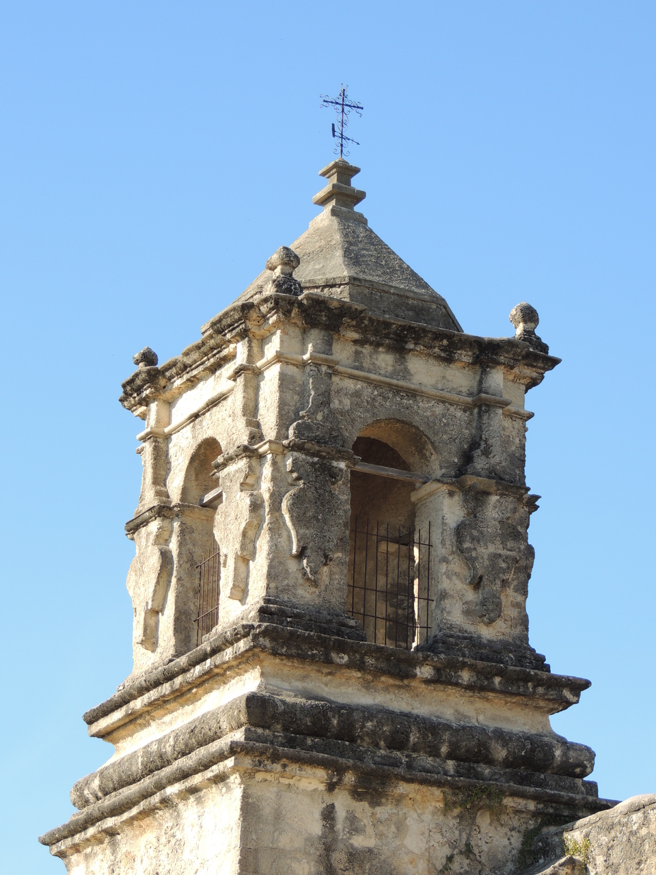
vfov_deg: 16.4
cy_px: 438
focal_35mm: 120
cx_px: 328
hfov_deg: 12.3
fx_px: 3032
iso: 100
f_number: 4.2
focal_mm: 21.4
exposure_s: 1/320
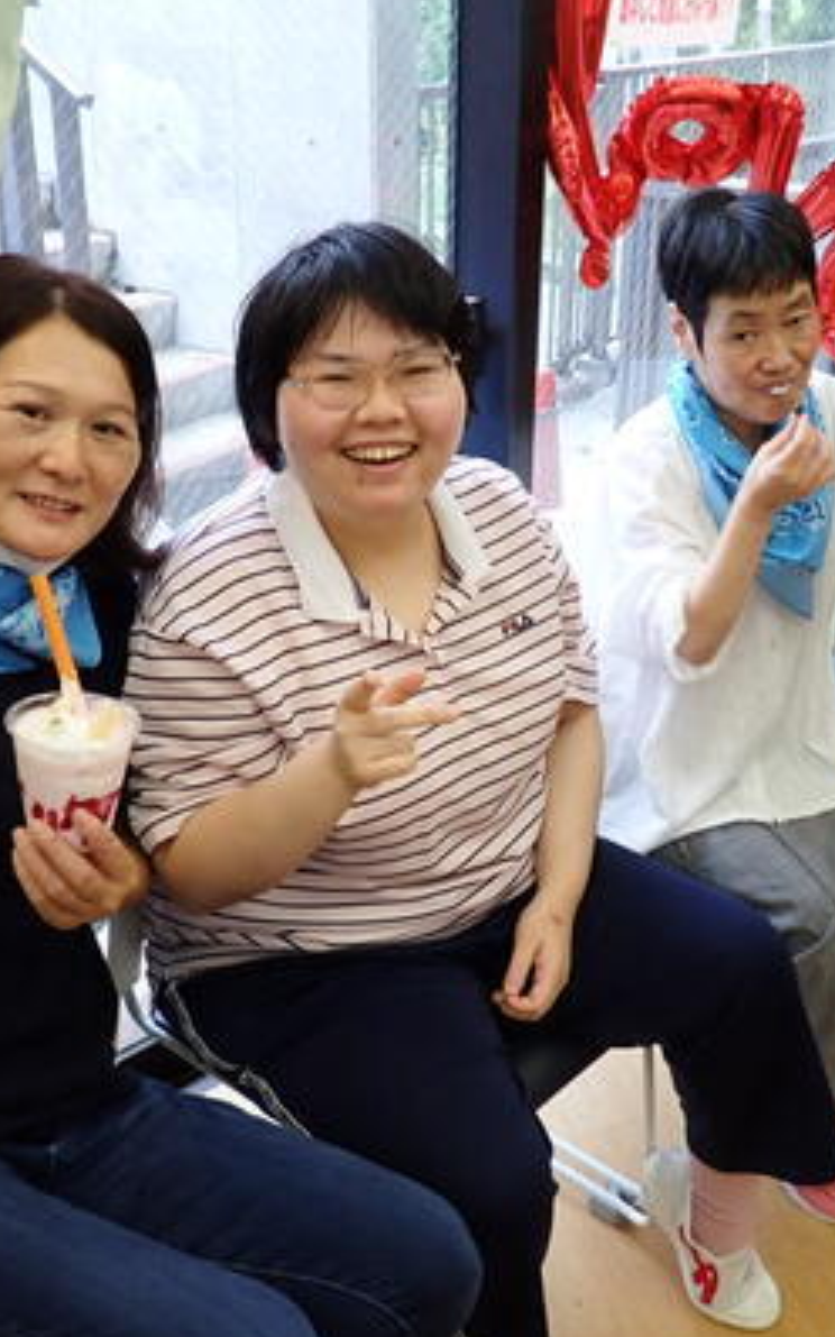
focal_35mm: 40
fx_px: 1457
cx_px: 488
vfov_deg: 49.3
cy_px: 660
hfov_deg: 31.9
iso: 200
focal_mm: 4.5
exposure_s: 1/50
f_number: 2
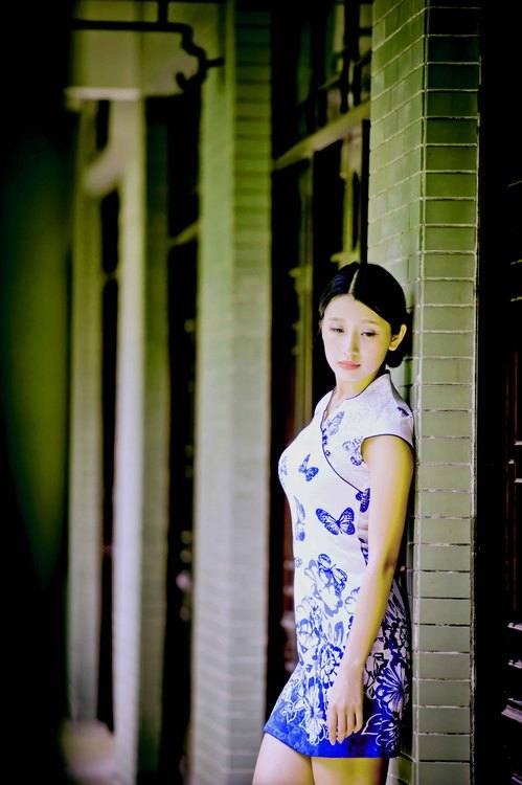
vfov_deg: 10.3
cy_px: 392
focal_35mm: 200
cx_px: 261
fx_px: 4356
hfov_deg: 6.9
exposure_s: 1/60
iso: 200
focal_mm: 200
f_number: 2.8
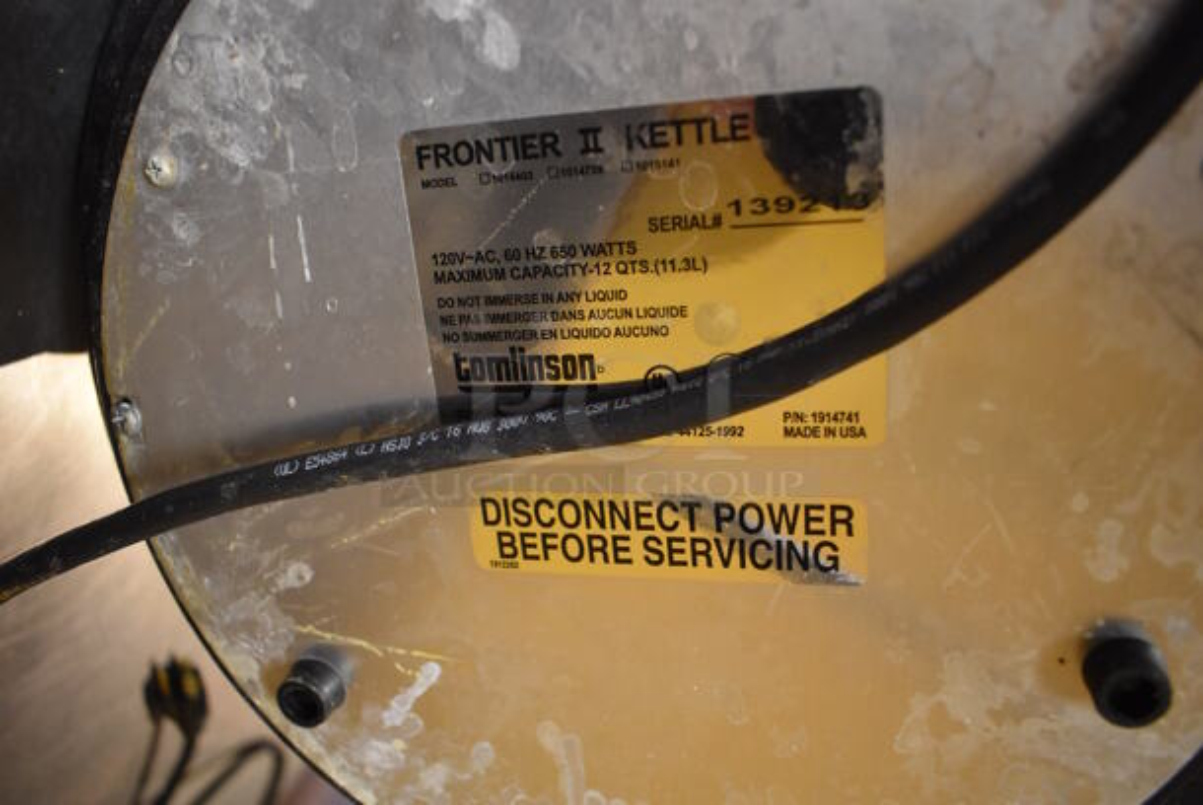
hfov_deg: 67.3
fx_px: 903
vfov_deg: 48.0
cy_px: 402
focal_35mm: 27
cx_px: 602
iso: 2800
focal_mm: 18
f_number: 4
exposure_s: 1/60
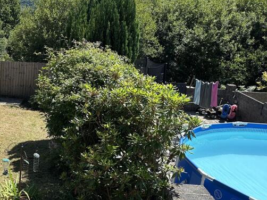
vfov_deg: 29.6
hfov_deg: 35.3
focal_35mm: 49
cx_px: 0
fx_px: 378
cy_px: 106
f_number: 1.78
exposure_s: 1/2252
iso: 80
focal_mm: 6.86
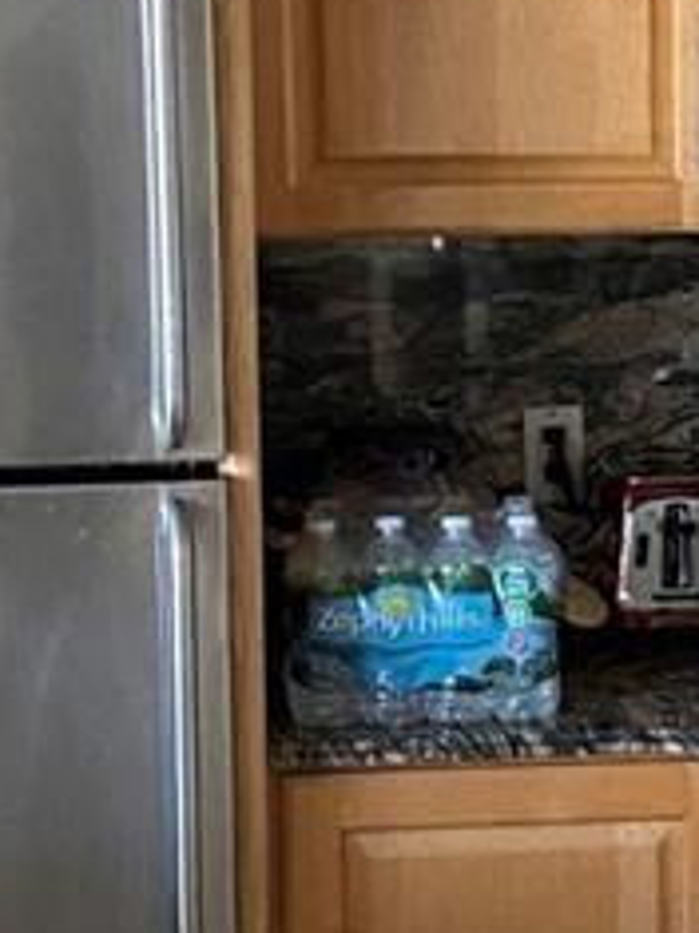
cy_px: 480
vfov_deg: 14.8
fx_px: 3584
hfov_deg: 10.9
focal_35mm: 133
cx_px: 913
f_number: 1.8
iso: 400
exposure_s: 1/40
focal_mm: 4.25
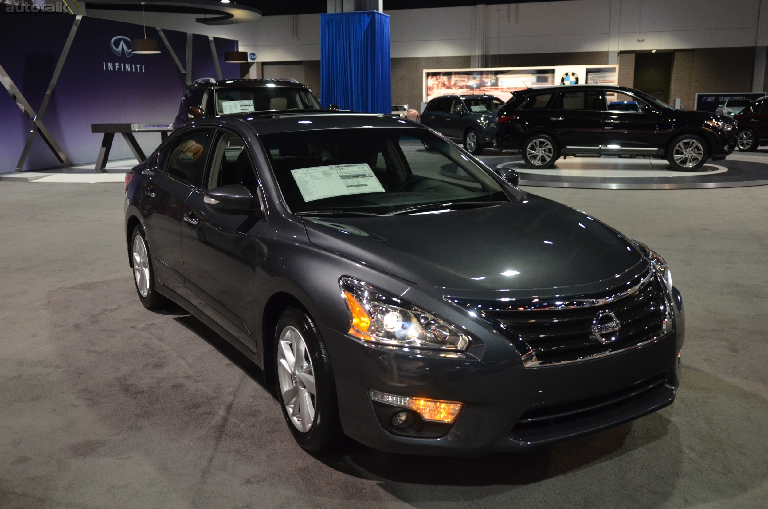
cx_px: 384
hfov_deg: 55.2
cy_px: 254
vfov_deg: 38.2
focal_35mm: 34
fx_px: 734
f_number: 2.8
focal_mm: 23
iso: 1600
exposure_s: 1/60
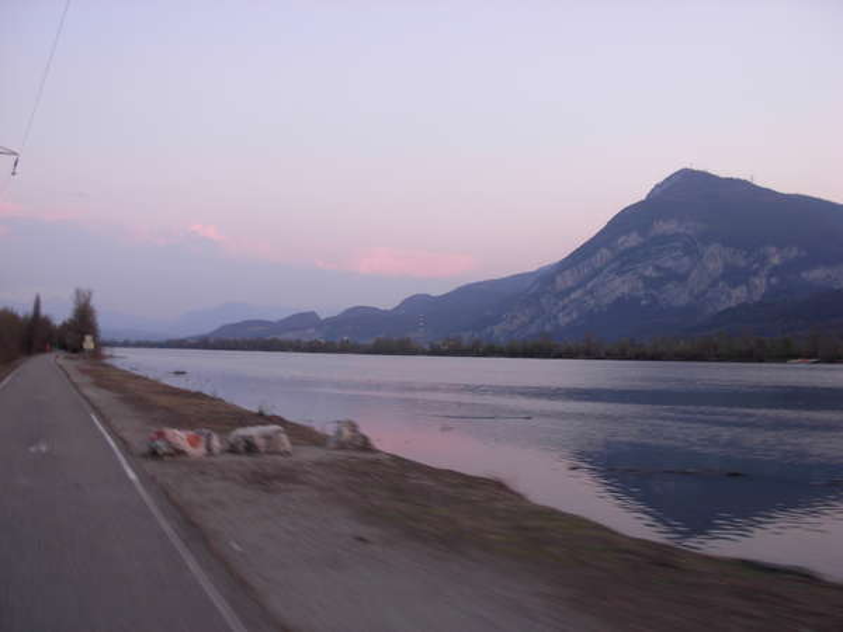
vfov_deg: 37.7
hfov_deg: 49.0
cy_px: 316
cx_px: 422
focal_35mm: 38
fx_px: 925
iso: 79
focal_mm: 6.3
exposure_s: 1/21.9
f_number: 2.9
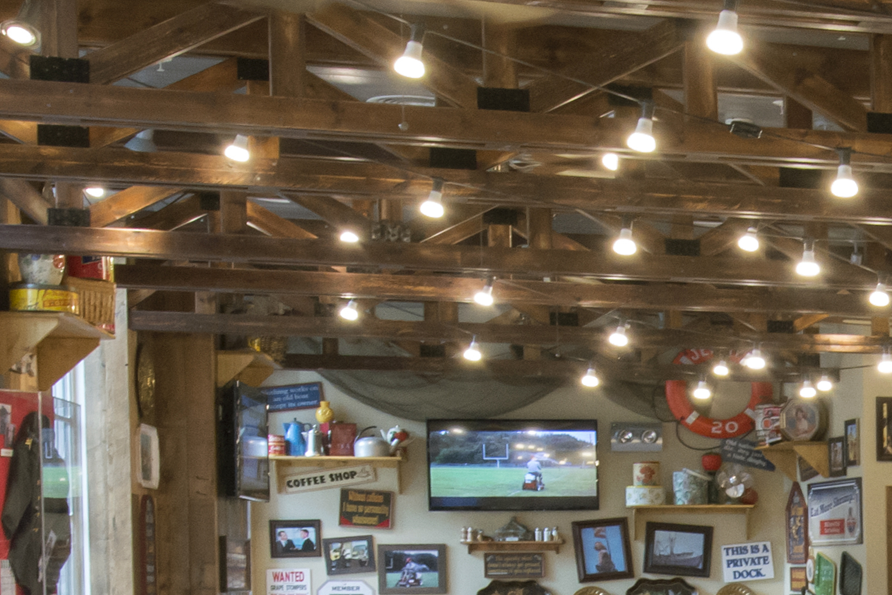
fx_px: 1909
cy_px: 1190
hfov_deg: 24.7
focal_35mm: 77
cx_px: 954
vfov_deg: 14.6
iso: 1600
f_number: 11
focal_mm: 16
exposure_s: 1/25
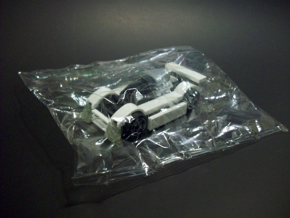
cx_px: 145
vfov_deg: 38.7
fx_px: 310
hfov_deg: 50.1
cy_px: 109
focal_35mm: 37
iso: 200
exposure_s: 1/8
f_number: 2.8
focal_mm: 6.2
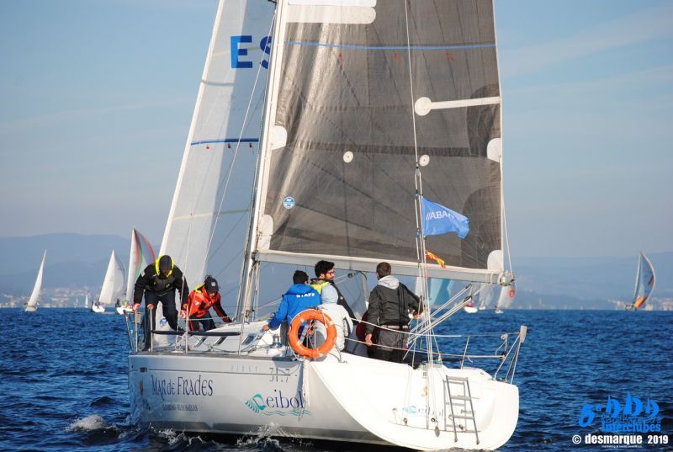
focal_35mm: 183
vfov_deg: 7.5
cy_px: 226
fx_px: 3428
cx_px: 336
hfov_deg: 11.2
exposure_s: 1/640
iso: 100
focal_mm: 122
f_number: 6.3
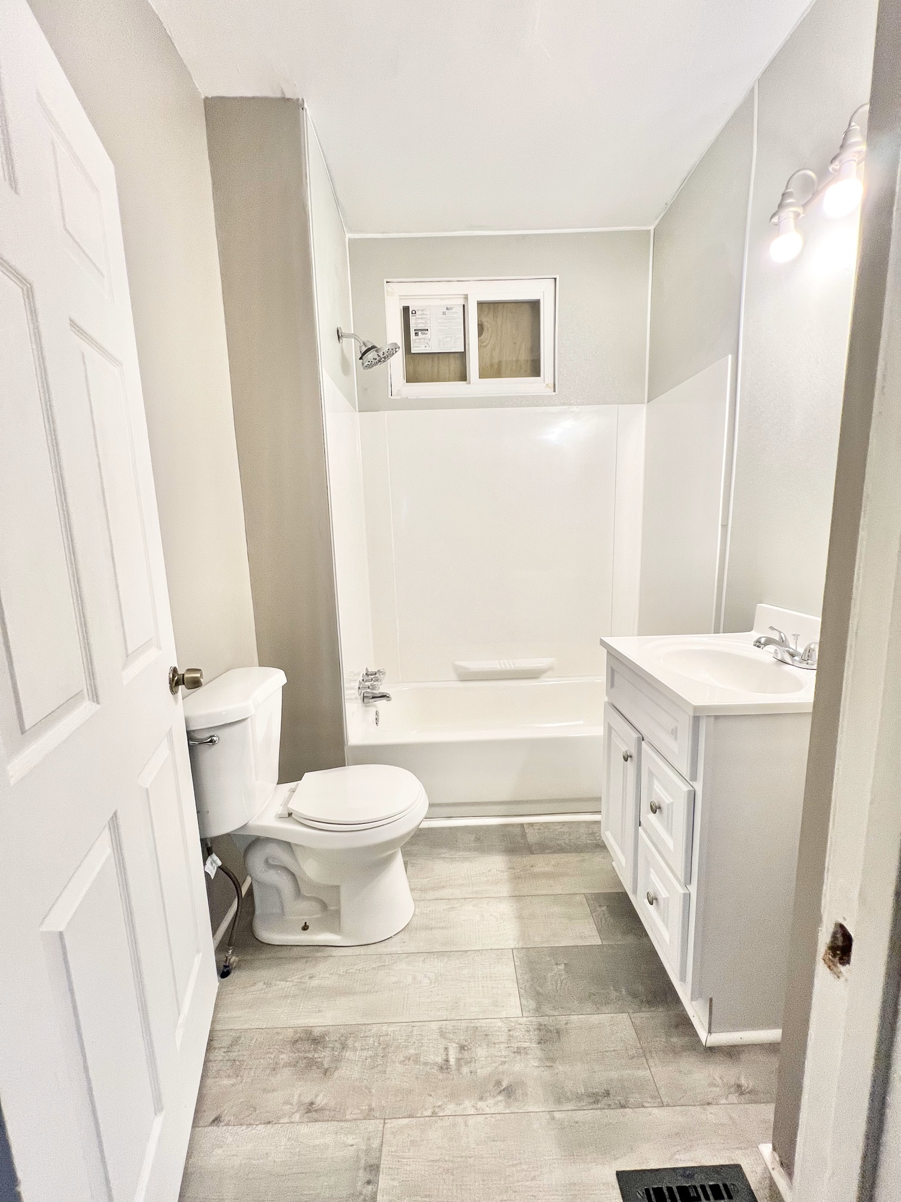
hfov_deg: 89.9
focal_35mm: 13
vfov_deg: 106.2
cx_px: 450
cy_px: 601
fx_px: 451
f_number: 1.8
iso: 125
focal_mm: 1.57
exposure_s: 1/120
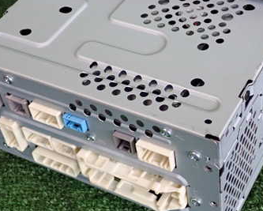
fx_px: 561
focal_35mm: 72
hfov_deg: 26.2
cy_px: 87
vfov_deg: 21.3
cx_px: 182
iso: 500
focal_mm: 7.31
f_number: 2.8
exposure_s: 1/125
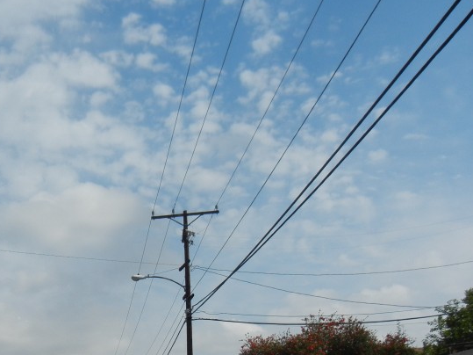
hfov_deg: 32.8
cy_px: 313
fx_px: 779
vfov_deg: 25.0
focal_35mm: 57
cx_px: 92
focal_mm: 5.4
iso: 160
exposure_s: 1/799
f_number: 7
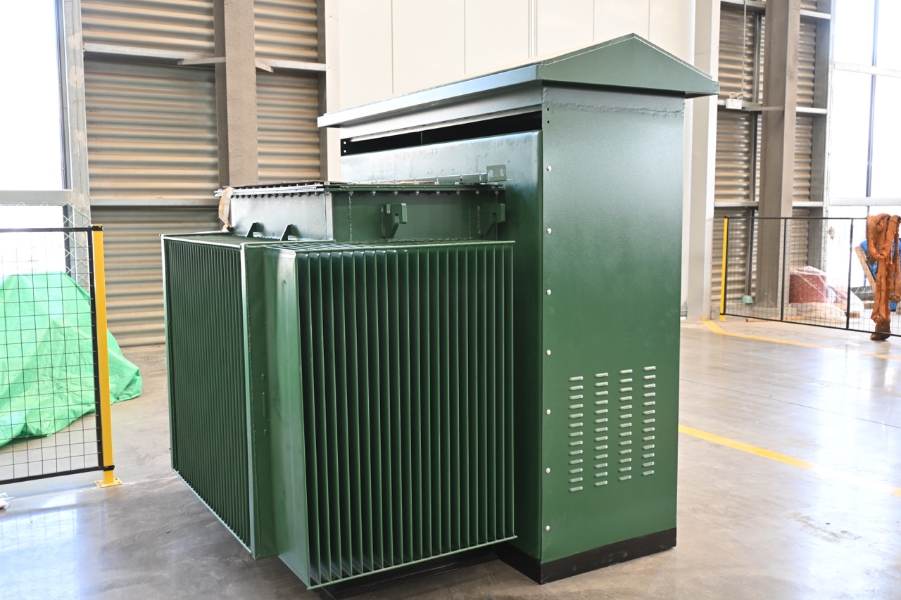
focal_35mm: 34
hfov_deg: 56.2
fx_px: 845
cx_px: 450
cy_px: 300
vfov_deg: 39.1
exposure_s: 1/60
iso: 500
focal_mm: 22.5
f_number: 4
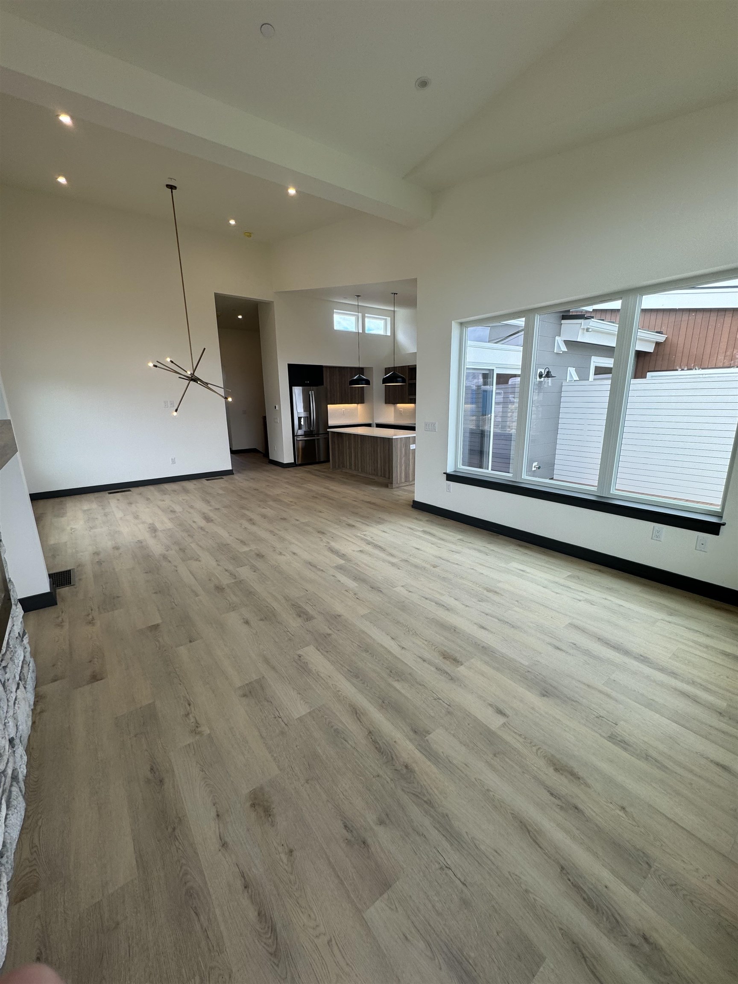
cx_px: 369
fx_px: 398
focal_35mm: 14
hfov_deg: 85.7
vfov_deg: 102.1
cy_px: 492
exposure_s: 1/142
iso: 40
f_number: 2.2
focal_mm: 2.22
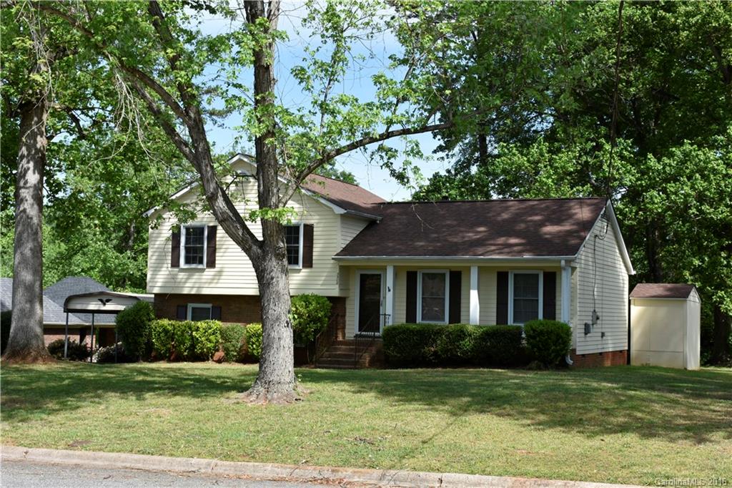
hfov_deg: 38.9
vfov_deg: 26.5
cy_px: 244
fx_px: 1037
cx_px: 366
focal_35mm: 51
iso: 400
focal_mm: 34
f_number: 10
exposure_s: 1/400
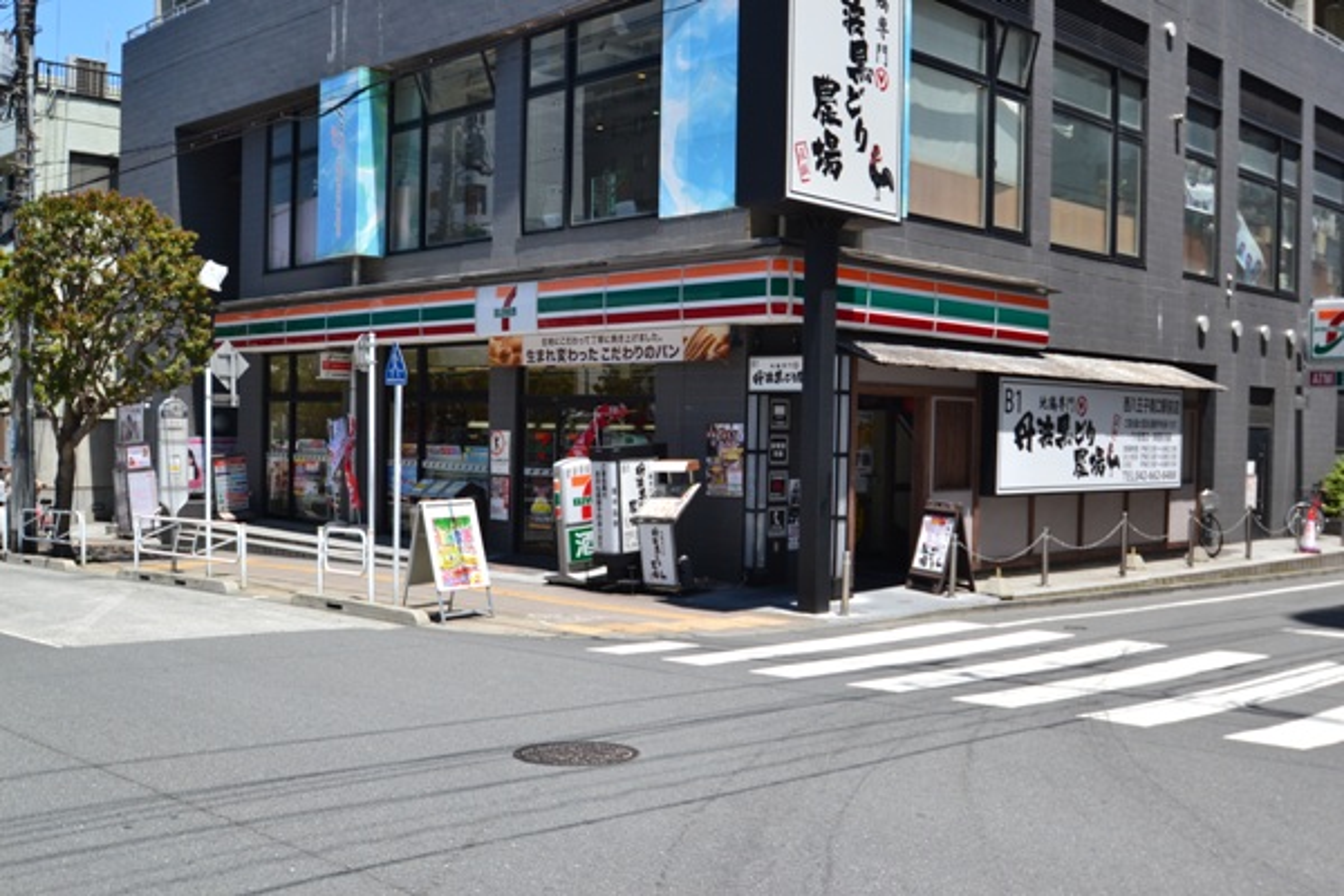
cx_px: 672
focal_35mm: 36
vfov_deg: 36.9
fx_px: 1344
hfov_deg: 53.1
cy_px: 448
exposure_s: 1/320
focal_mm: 24
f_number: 10
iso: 400
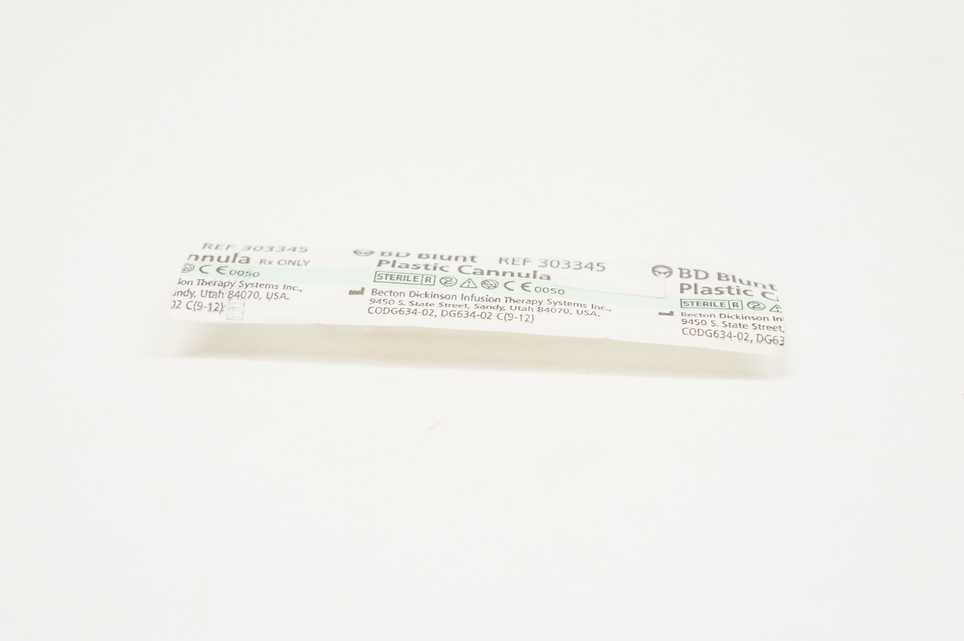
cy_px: 320
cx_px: 482
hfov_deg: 34.2
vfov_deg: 23.1
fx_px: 1565
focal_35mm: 58
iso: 400
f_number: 6.3
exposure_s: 1/50
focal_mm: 39
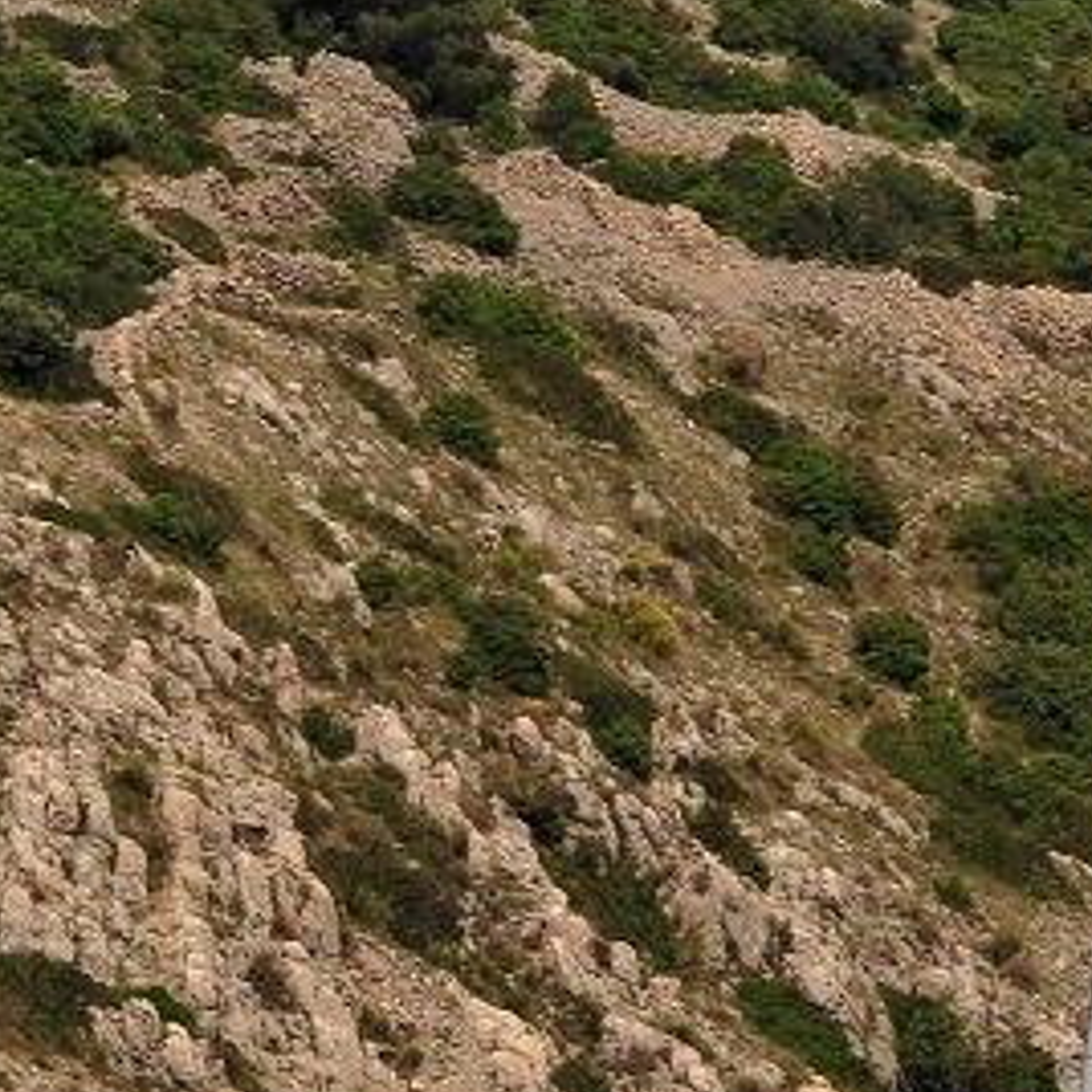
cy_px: 1330
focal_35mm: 902
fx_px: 32193
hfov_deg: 1.9
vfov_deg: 1.9
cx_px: 581
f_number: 11
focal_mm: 190
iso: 250
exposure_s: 1/500
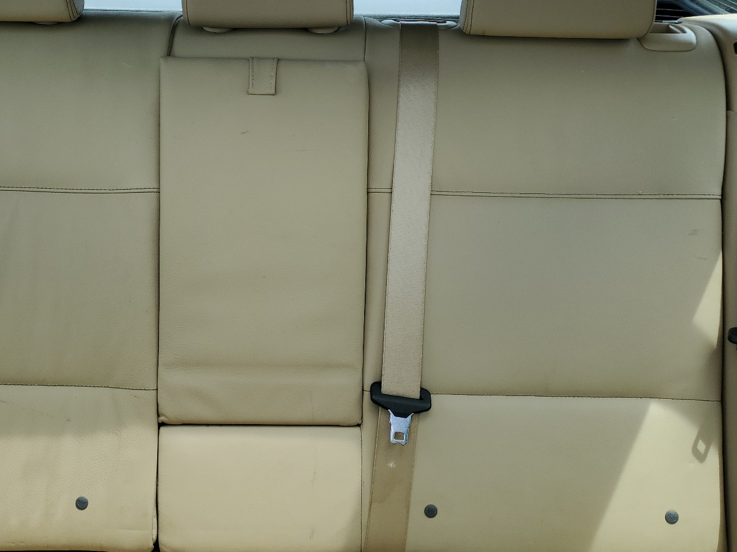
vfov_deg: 42.7
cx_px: 317
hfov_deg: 55.2
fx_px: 702
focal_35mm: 33
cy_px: 217
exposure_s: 1/250
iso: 50
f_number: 1.5
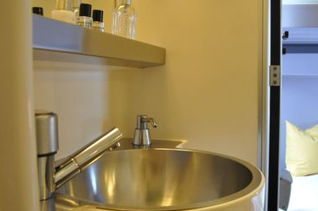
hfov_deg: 50.9
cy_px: 105
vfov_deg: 35.8
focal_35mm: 37
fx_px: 326
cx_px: 214
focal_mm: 18
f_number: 7.1
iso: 1600
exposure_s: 1/50
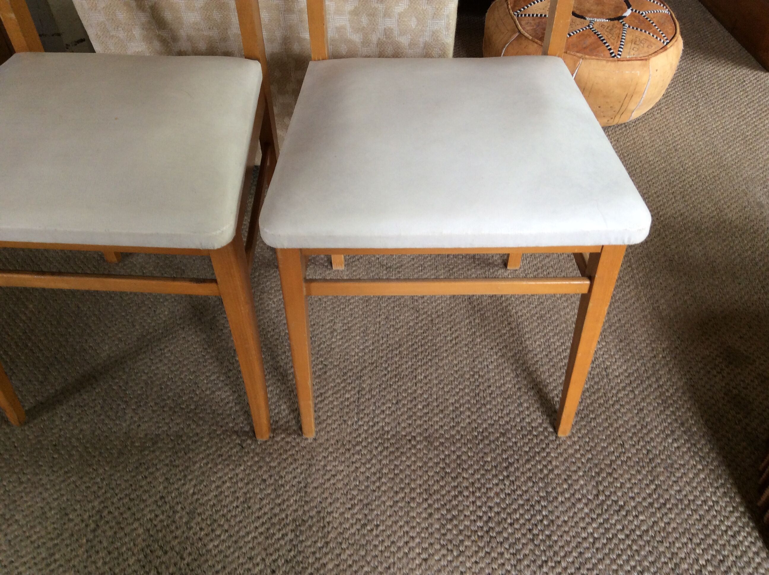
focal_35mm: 32
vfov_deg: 44.1
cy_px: 288
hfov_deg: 56.9
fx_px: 710
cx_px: 384
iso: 50
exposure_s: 1/25
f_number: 2.4
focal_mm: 3.3
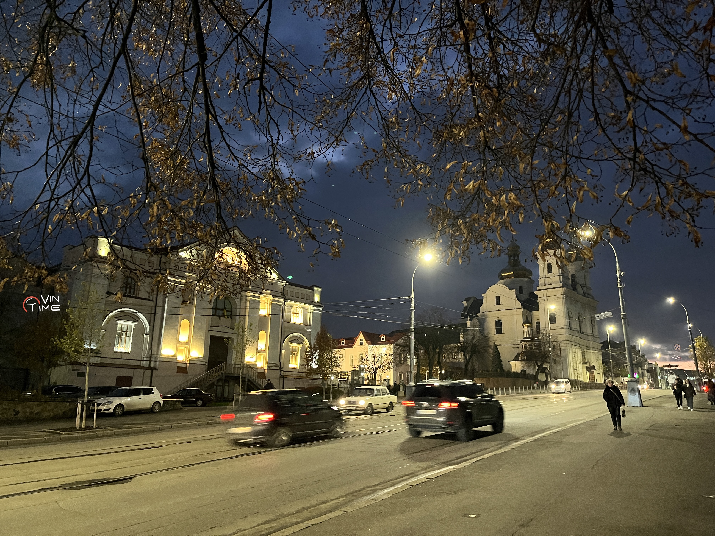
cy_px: 268
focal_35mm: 26
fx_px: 537
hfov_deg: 67.3
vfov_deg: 53.1
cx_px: 358
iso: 800
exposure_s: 1/30
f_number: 1.6
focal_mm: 5.1
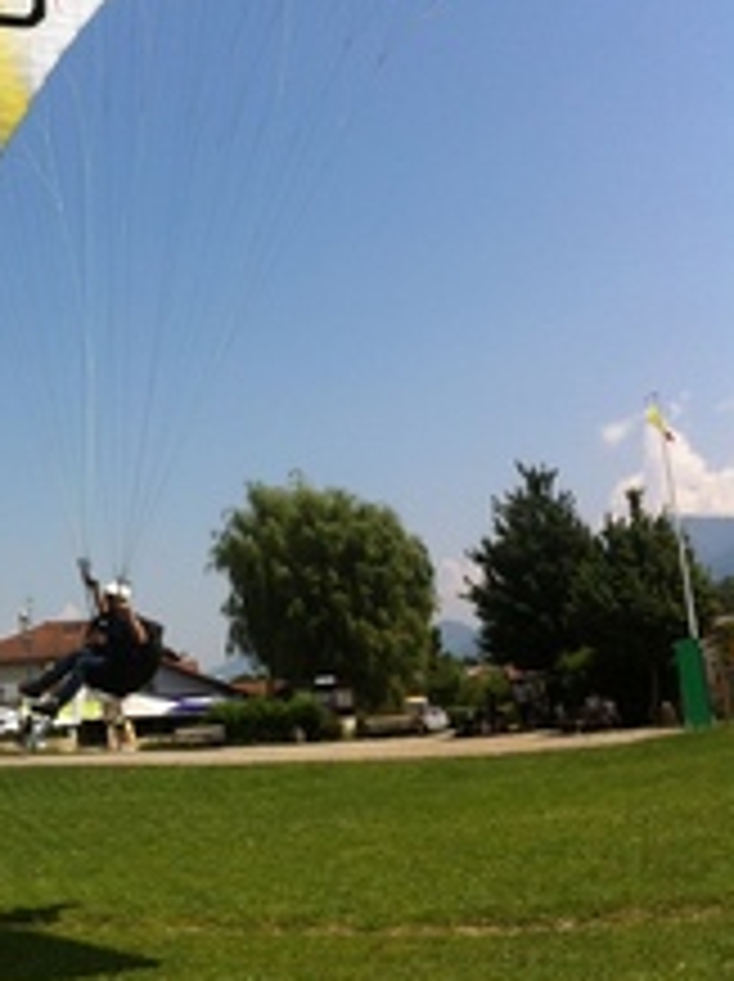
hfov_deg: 25.7
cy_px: 405
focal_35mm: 56
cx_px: 180
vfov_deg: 34.3
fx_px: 1586
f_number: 2.8
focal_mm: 3.85
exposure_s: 1/2155
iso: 80
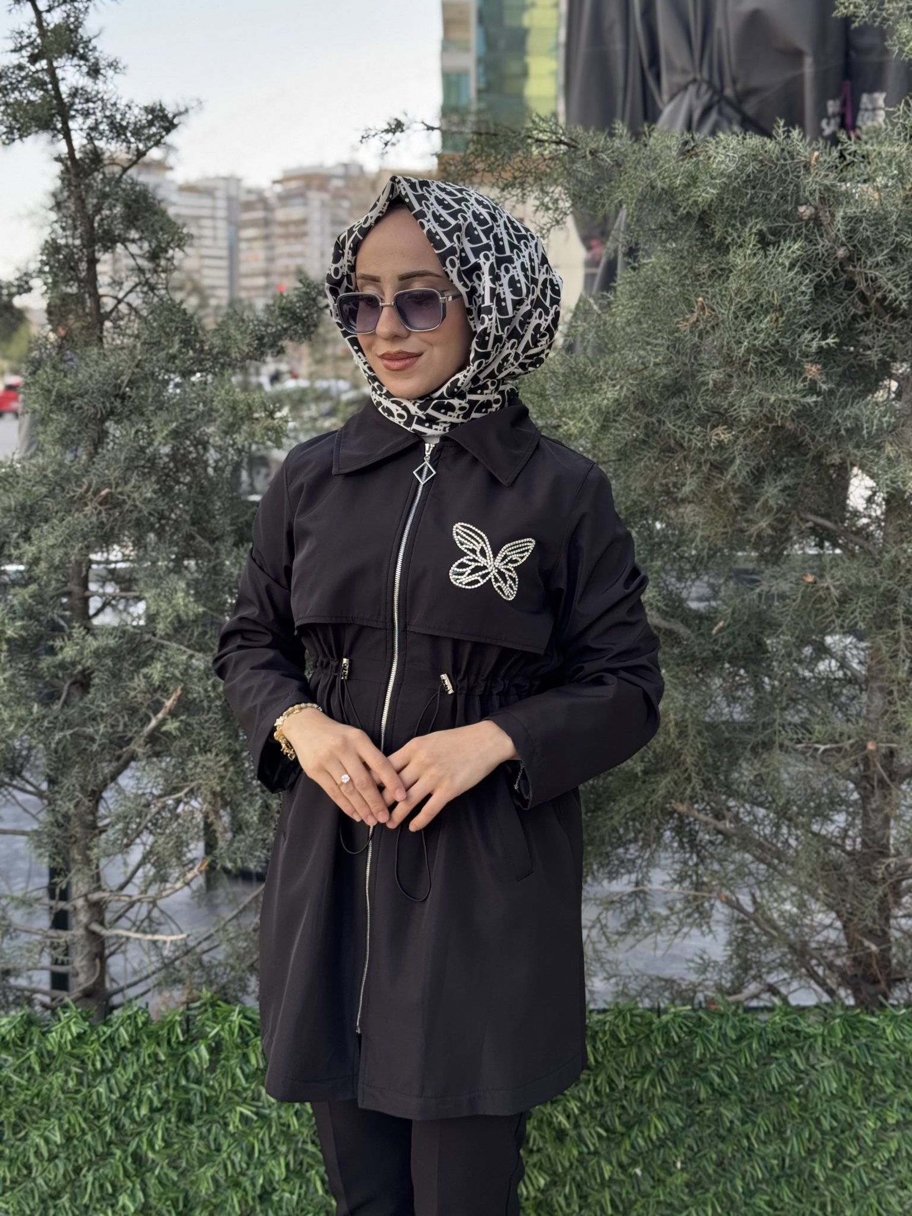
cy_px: 608
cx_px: 456
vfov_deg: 39.7
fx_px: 1686
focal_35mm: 48
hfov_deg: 30.3
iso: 64
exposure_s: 1/223
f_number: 1.78
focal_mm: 6.76
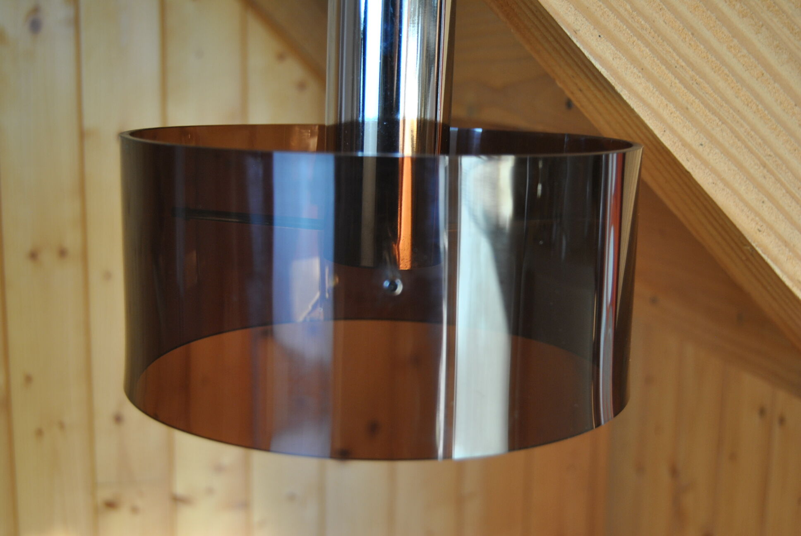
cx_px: 400
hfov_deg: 41.1
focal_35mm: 48
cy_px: 268
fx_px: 1069
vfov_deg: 28.2
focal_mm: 32
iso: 200
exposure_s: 1/40
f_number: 4.5
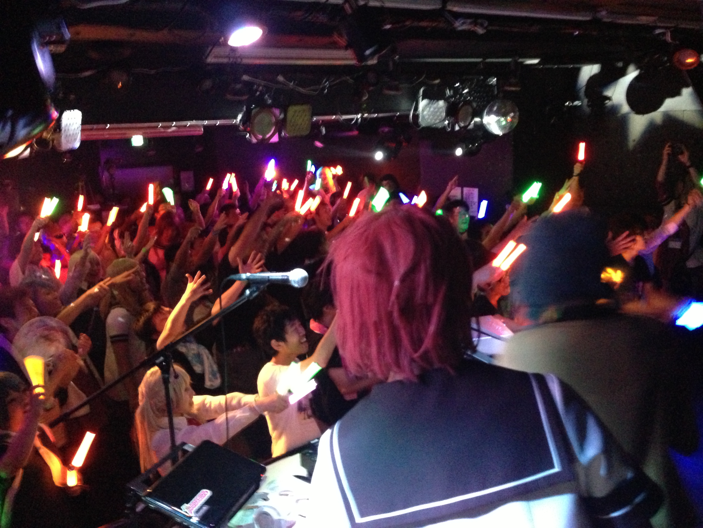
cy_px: 264
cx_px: 352
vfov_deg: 42.9
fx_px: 670
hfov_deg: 55.4
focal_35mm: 33
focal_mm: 4.13
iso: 800
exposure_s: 1/15
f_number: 2.4
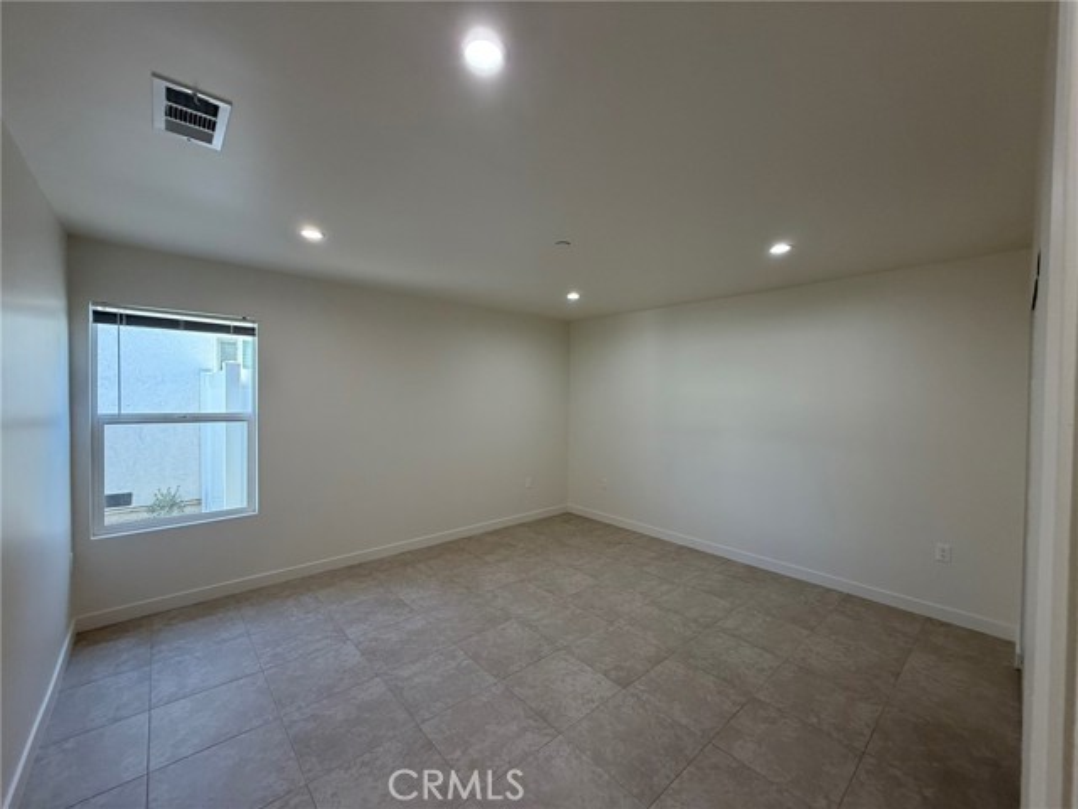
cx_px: 539
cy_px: 404
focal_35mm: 14
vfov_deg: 85.7
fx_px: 436
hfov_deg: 102.1
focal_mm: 2.22
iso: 125
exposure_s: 1/120
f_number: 2.2
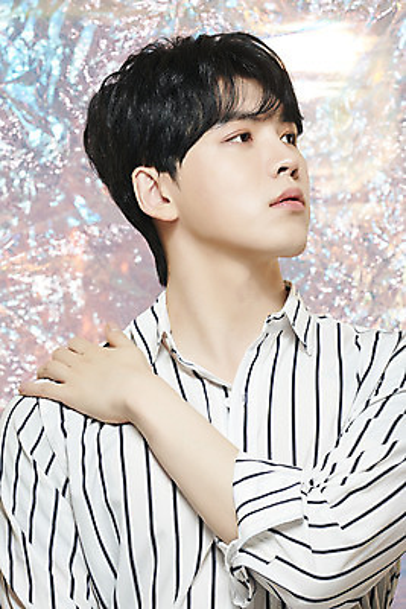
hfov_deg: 11.2
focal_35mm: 122
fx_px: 2062
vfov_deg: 16.8
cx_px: 203
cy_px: 304
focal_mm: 122
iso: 64
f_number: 5.6
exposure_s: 1/125
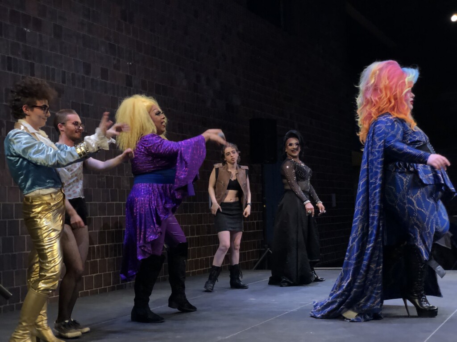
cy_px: 171
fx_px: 687
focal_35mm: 52
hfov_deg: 36.8
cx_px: 228
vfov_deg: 28.0
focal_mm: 6
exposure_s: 1/55
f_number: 2.4
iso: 80
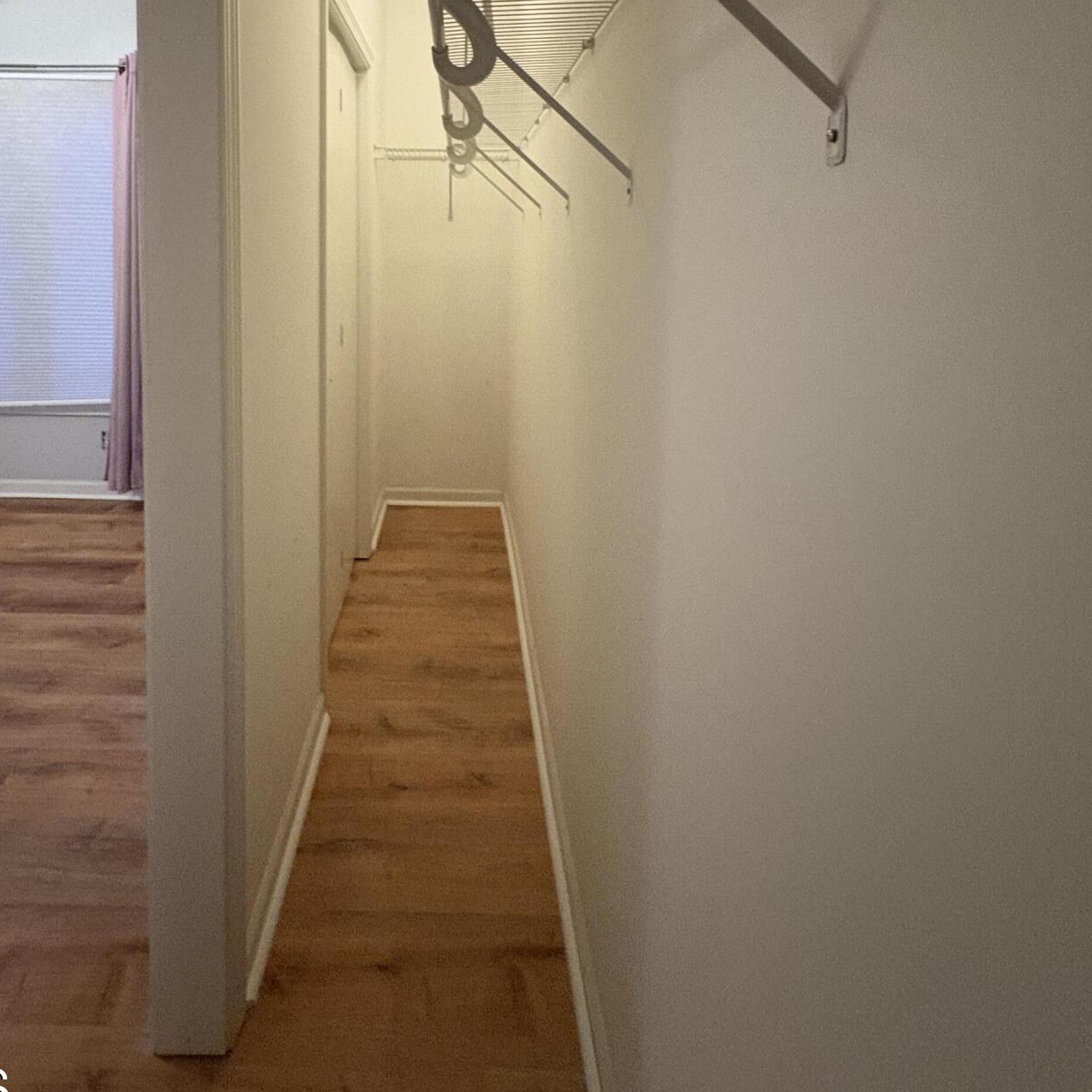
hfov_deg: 74.3
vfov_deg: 70.3
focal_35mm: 20
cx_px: 455
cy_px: 286
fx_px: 714
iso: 640
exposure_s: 1/40
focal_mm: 2.22
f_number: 2.2
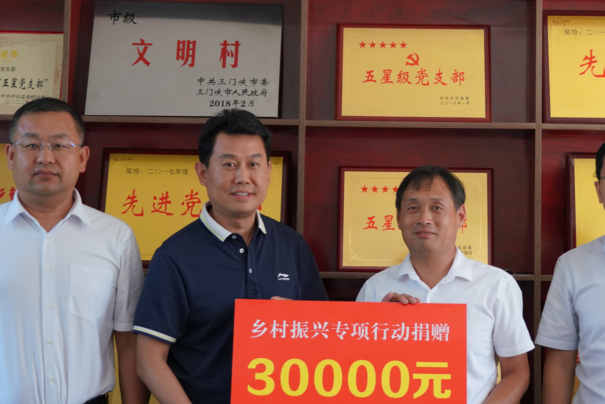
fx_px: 1412
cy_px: 149
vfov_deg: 16.2
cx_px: 397
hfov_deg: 24.1
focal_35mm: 84
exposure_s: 1/160
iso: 1250
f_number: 4
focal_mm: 44
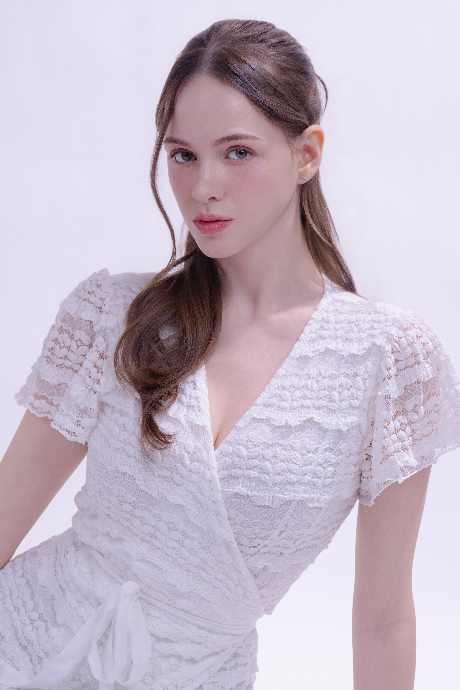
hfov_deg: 11.1
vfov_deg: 16.5
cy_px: 345
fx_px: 2376
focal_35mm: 124
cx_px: 230
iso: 320
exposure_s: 1/100
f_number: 7.1
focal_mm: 113
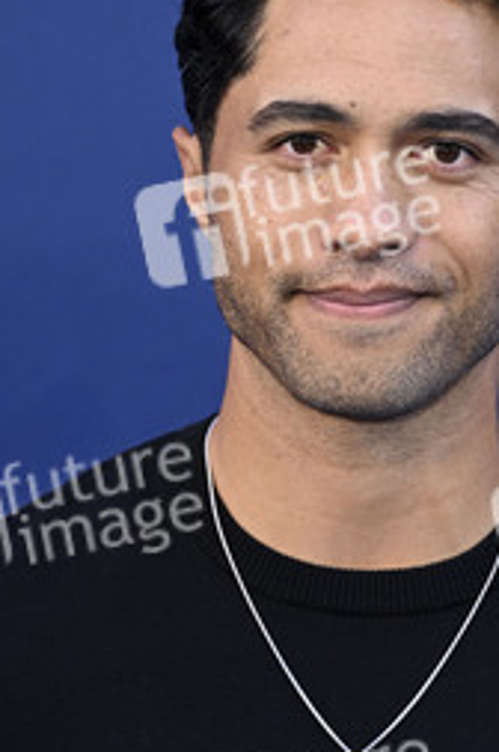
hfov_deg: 7.9
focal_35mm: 174
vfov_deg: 11.8
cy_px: 366
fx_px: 3627
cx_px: 374
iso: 800
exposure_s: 1/200
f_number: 5.6
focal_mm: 110
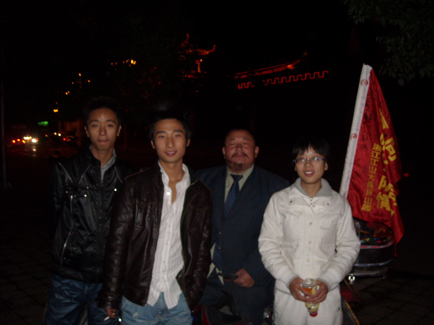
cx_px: 217
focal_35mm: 35
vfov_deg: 40.7
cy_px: 162
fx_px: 439
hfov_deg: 52.6
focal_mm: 5.7
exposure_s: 1/60
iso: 200
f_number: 2.8
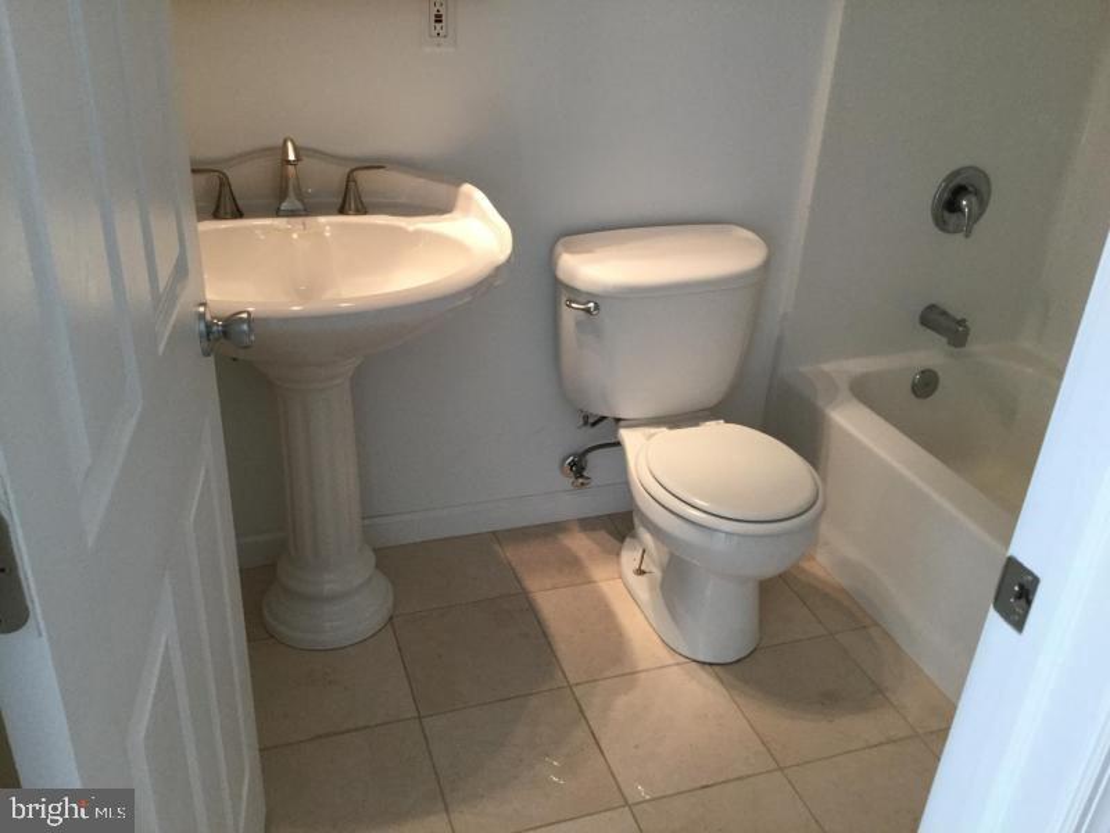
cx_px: 555
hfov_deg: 58.4
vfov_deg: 45.4
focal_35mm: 31
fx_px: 994
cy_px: 416
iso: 100
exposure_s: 1/30
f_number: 2.4
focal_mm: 3.3
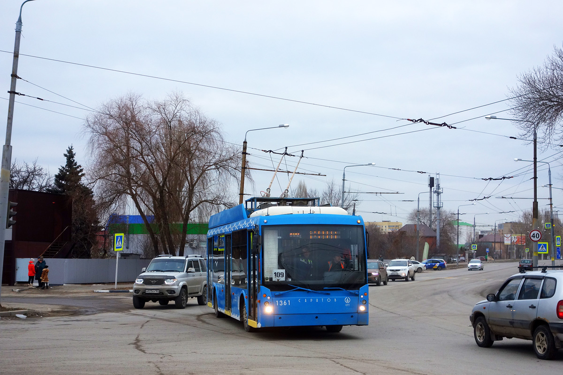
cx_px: 282
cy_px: 188
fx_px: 813
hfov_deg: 38.2
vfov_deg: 26.0
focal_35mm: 52
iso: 160
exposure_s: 1/500
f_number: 3.5
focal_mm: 19.31
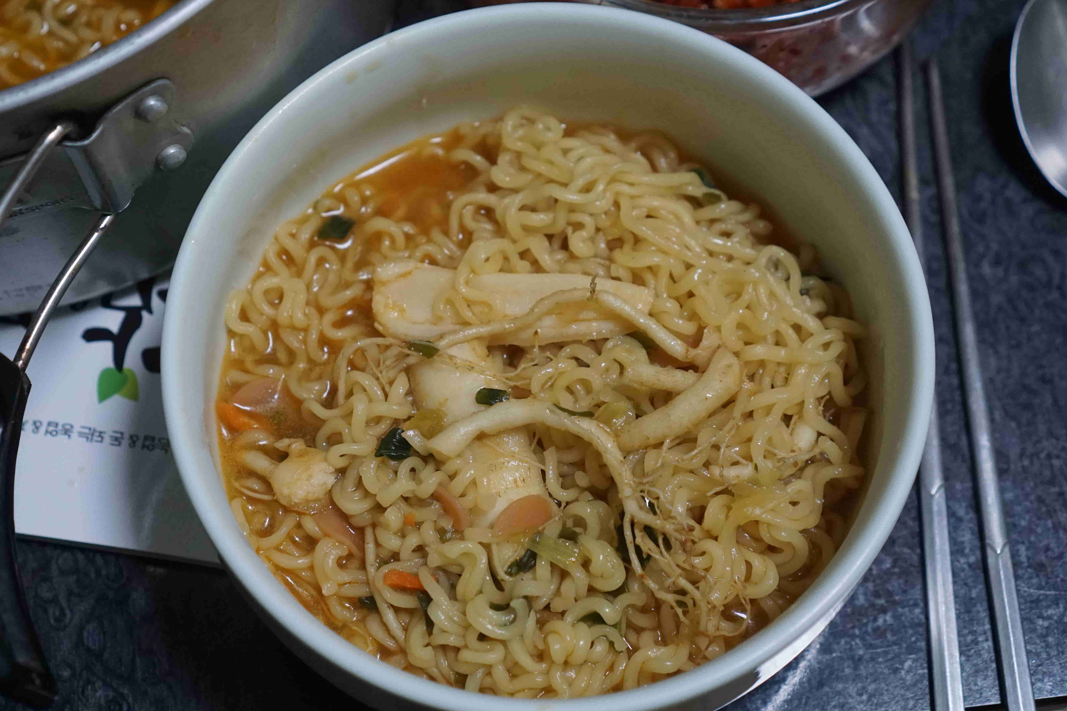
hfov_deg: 34.2
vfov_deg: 23.2
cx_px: 488
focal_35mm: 59
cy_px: 353
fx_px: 1735
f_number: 4
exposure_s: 1/160
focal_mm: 35
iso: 1600
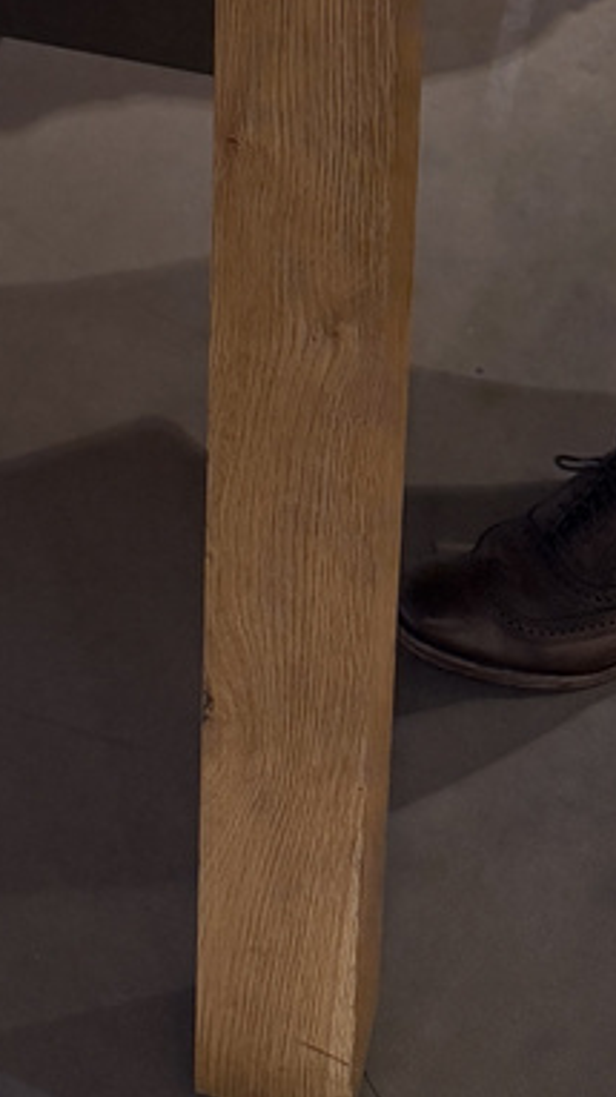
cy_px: -752
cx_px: -32
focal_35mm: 91
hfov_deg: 13.1
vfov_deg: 19.1
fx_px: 2647
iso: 200
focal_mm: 6.76
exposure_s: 1/60
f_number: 1.78
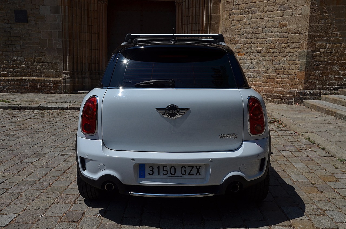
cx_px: 173
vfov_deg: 35.3
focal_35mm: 38
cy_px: 114
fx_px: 360
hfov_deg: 51.4
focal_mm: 25
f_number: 11
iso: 100
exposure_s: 1/500
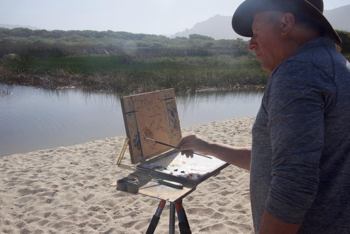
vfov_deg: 33.4
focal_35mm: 40
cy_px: 117
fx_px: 389
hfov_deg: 48.4
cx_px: 175
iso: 800
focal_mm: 40
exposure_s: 1/800
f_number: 14
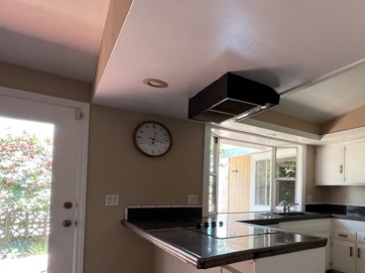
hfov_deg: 67.7
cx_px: 286
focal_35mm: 23
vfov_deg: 57.3
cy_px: 185
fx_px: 242
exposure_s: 1/99
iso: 125
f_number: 1.8
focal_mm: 1.57
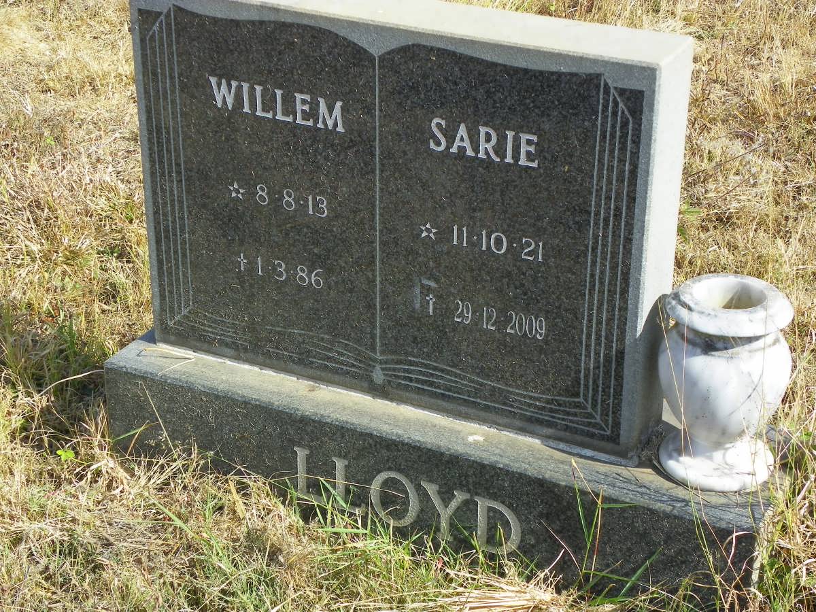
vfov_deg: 19.6
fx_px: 1768
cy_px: 306
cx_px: 408
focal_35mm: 75
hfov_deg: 26.0
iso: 64
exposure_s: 1/250
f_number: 4
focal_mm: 13.4
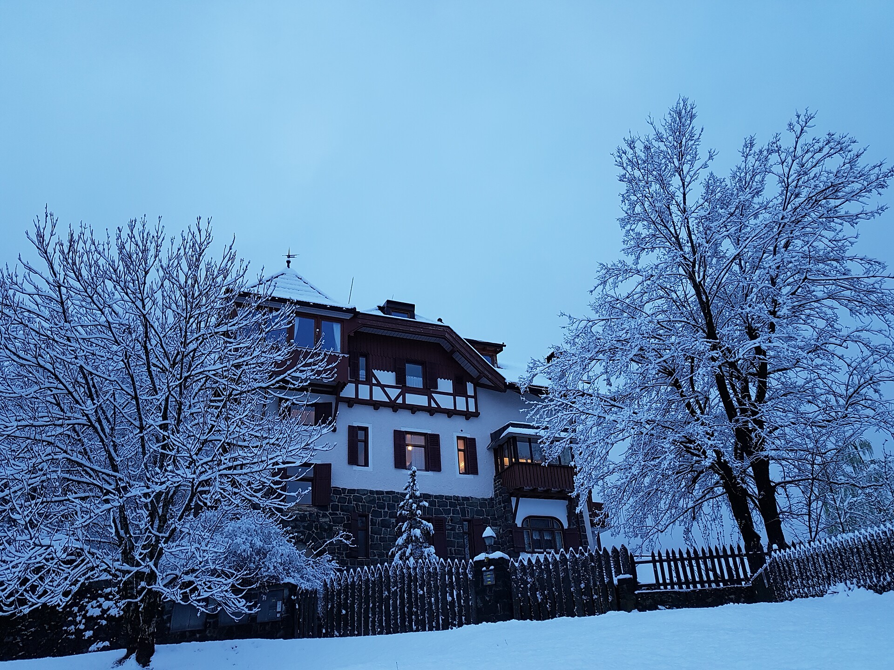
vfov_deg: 53.1
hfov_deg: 67.3
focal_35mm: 26
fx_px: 671
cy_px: 335
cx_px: 447
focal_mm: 4.2
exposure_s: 1/50
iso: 80
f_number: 1.7
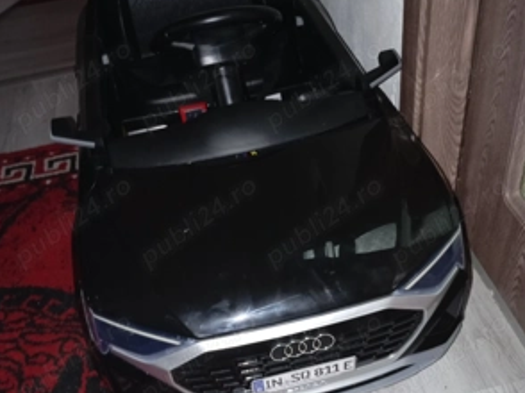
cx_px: 261
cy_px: 250
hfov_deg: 49.0
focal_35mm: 38
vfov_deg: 37.4
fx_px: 576
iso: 681
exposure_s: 1/10
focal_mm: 4.27
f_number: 1.8
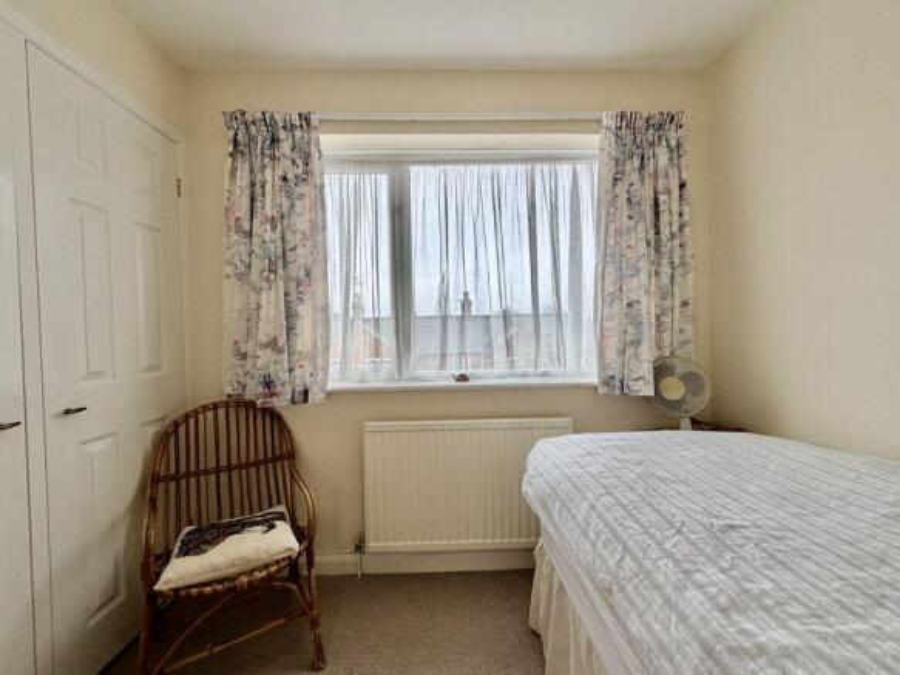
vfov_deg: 85.7
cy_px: 338
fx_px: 364
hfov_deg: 102.1
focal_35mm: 14
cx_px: 450
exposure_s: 1/121
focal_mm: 2.22
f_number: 2.2
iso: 160
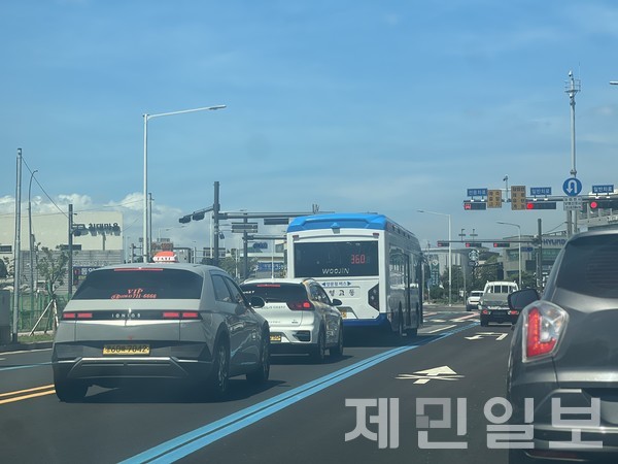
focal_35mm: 77
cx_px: 309
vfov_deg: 19.1
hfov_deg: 25.3
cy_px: 232
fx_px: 1375
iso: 25
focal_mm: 9
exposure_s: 1/177
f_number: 2.8
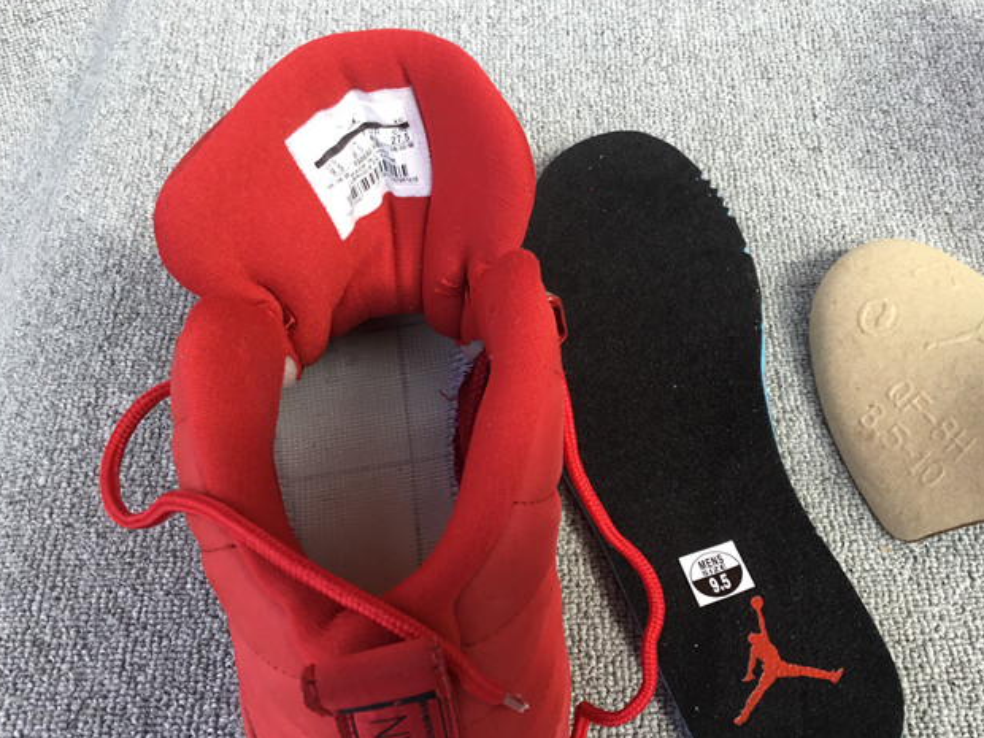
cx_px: 587
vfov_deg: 35.9
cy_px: 419
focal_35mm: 40
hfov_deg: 46.6
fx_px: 1137
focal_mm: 3.3
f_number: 2.4
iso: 25
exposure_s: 1/103
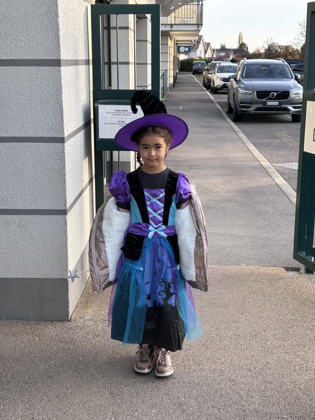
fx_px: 631
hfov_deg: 28.0
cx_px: 158
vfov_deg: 36.8
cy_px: 210
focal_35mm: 52
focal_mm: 5.96
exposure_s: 1/302
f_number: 1.6
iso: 32
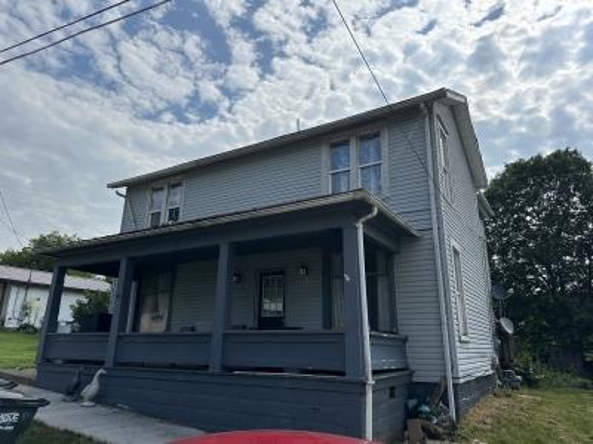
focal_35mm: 24
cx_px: 296
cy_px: 222
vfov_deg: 56.8
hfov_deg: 71.6
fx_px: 411
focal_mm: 6.86
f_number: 1.78
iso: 80
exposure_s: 1/8929
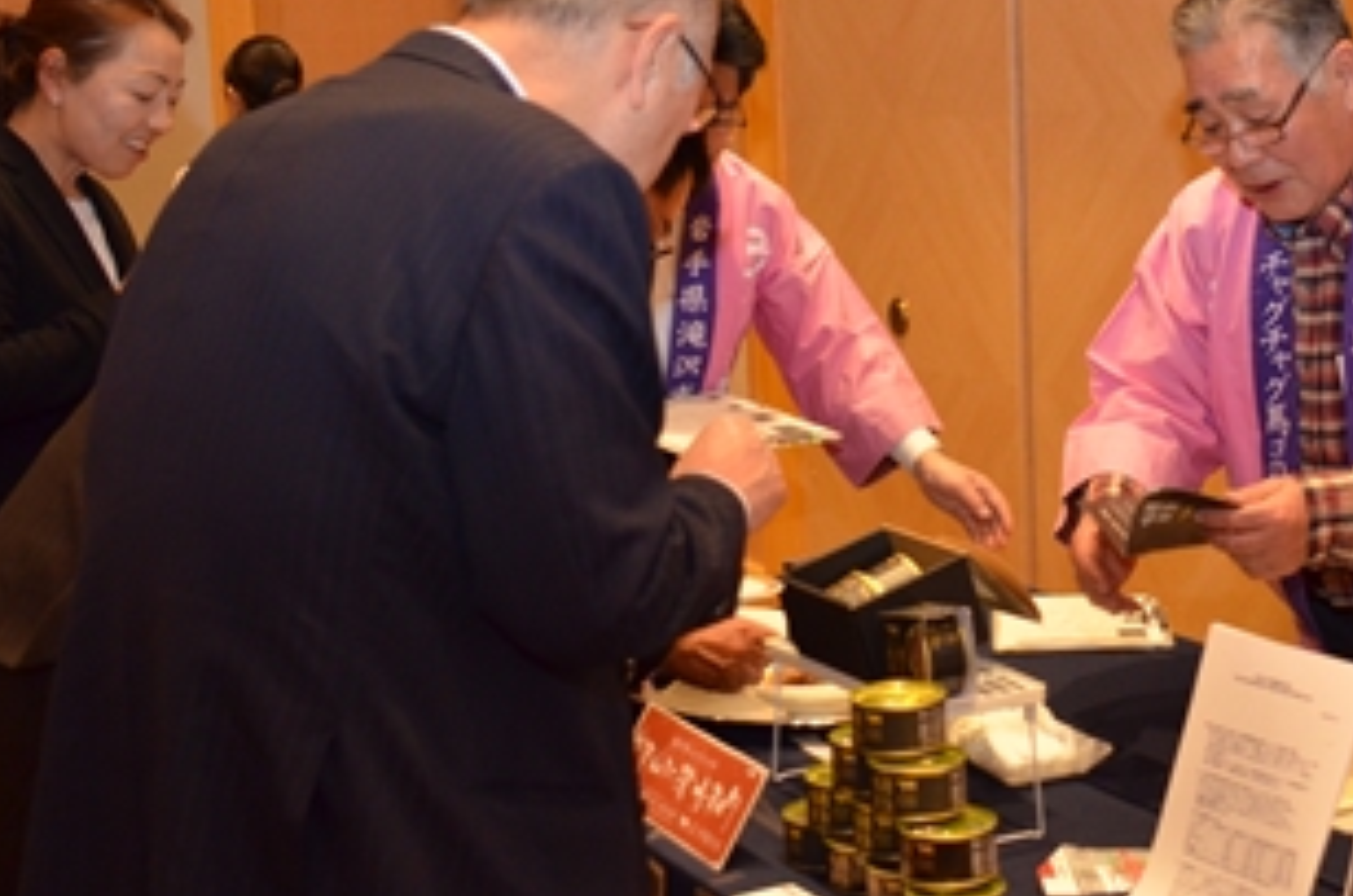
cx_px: 1081
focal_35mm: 61
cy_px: 380
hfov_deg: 32.2
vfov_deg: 22.2
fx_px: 2281
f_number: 4.5
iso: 1600
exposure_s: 1/200
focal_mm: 25
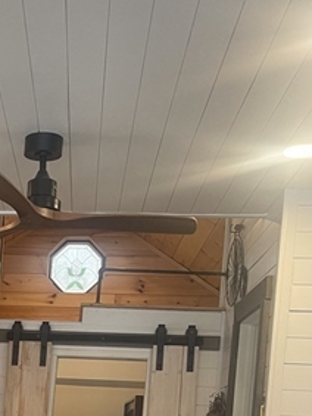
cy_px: 465
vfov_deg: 26.2
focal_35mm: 68
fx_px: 816
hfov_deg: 20.0
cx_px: -85
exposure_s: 1/60
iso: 80
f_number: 1.6
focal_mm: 5.1
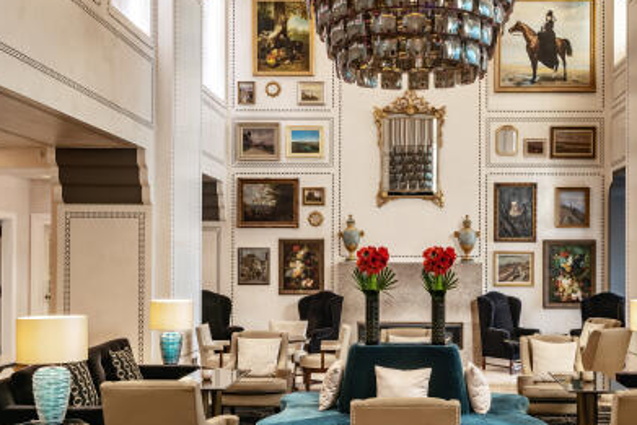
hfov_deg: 43.2
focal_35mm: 45
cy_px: 253
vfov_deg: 29.8
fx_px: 797
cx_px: 401
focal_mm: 32
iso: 100
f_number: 16
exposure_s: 1.6
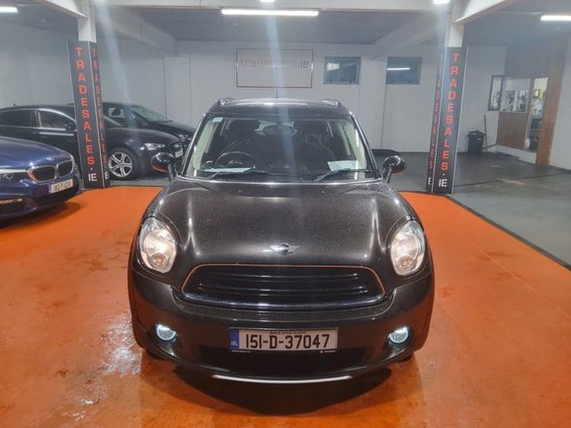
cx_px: 276
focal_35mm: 27
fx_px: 445
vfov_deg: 51.3
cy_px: 208
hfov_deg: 65.3
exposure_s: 1/50
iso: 250
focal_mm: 3.08
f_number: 2
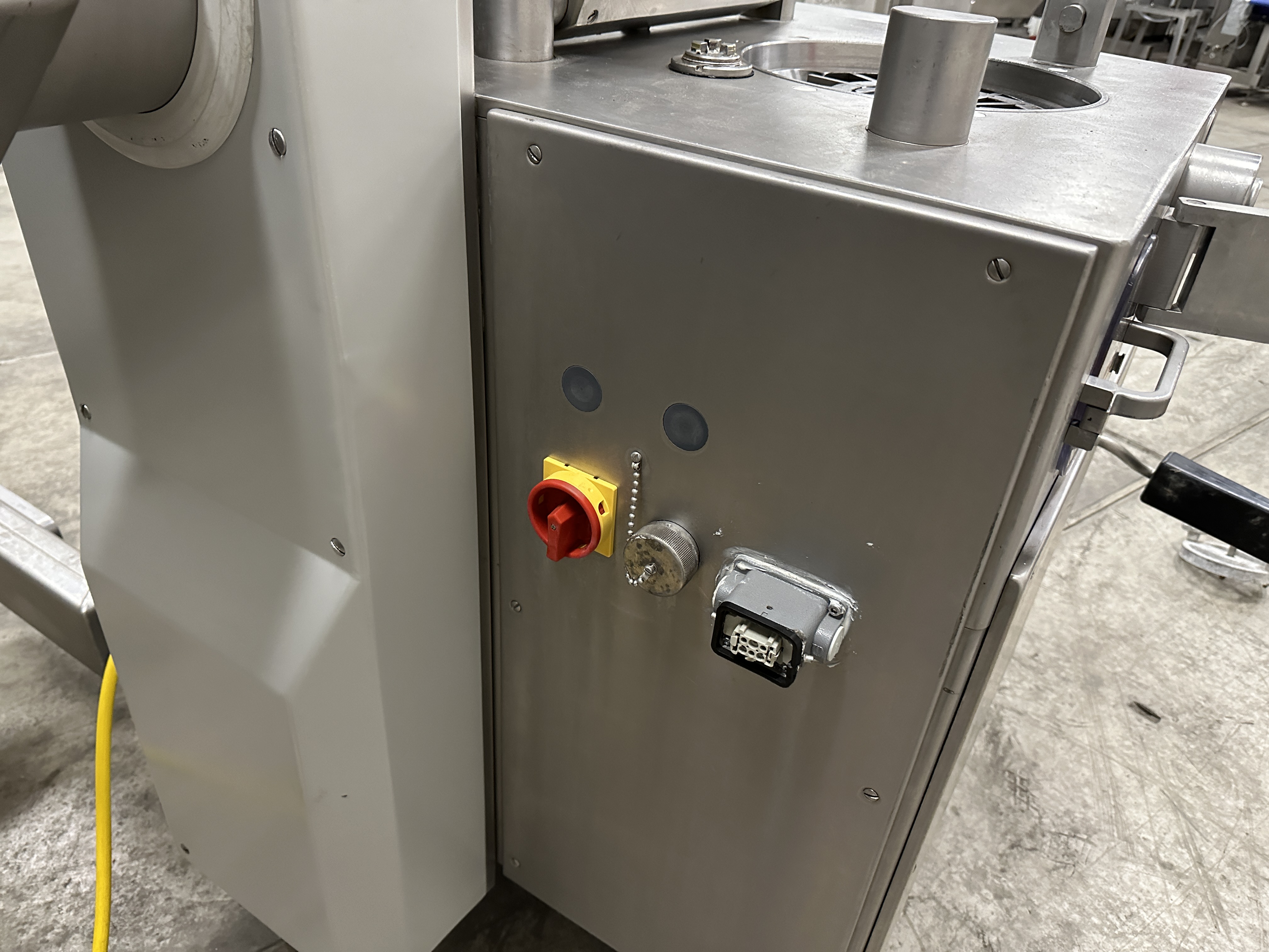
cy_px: 476
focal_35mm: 24
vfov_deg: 56.8
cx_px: 634
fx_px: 880
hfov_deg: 71.6
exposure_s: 1/50
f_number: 1.78
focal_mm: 6.86
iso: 800
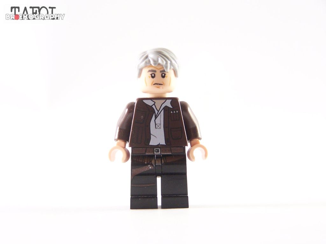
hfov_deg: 16.8
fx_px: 1102
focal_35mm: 117
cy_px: 122
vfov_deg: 12.7
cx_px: 163
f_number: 3.2
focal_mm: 19.4
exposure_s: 1/20
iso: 200
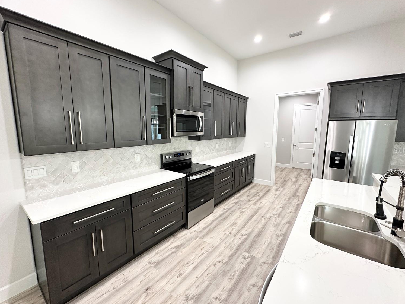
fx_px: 176
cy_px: 150
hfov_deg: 98.2
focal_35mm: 15
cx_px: 203
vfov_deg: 81.8
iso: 250
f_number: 2.2
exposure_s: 1/120
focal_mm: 2.22
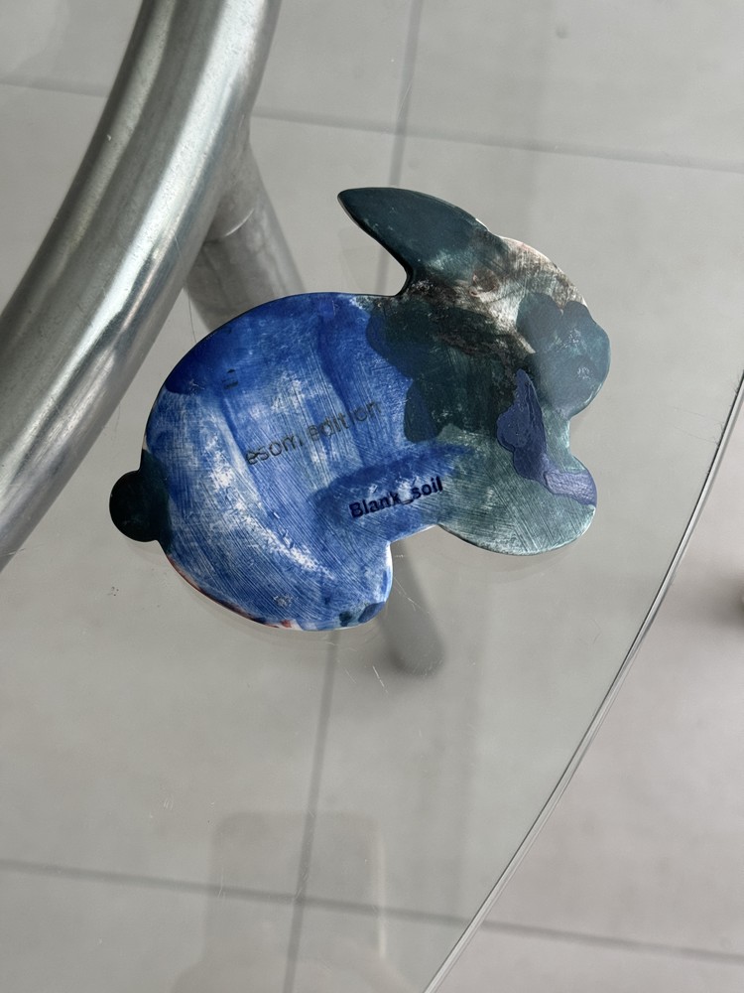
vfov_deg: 39.7
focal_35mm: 48
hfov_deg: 30.3
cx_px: 372
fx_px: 1376
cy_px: 496
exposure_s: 1/60
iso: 160
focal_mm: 6.76
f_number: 1.78
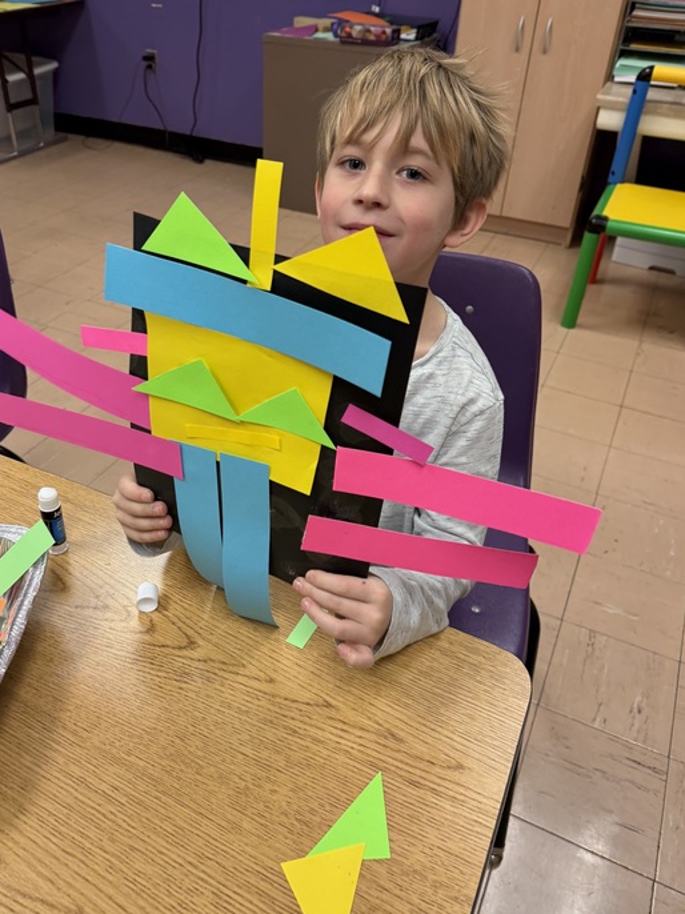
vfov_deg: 63.3
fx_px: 739
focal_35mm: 28
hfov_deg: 49.6
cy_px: 408
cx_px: 293
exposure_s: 1/120
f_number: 1.78
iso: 160
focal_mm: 6.76
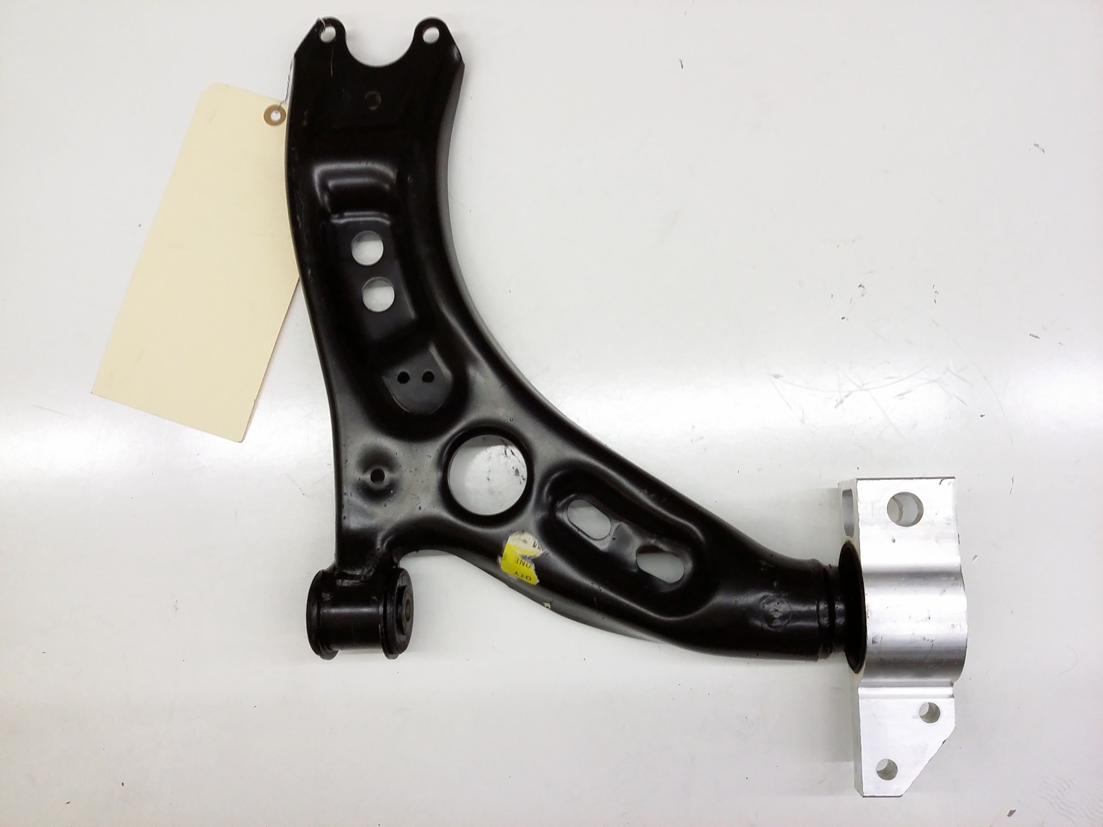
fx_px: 1020
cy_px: 414
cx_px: 552
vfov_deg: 44.2
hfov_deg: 56.8
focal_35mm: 32
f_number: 2.4
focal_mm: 3.4
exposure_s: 1/17
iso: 160
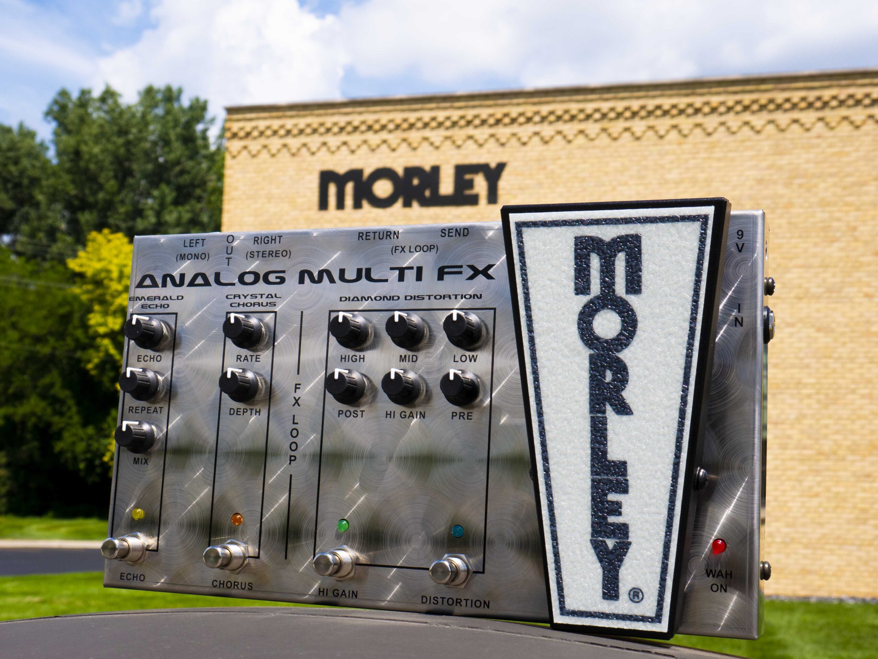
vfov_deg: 31.5
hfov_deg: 41.2
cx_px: 439
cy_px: 330
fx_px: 1167
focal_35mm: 46
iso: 200
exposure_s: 1/320
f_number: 10
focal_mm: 23
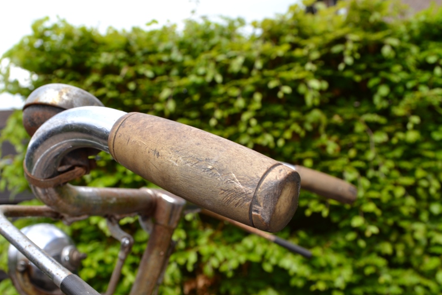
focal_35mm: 35
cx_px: 190
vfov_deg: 37.6
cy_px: 186
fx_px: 430
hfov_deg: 54.2
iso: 100
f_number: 8
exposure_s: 1/100
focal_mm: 18
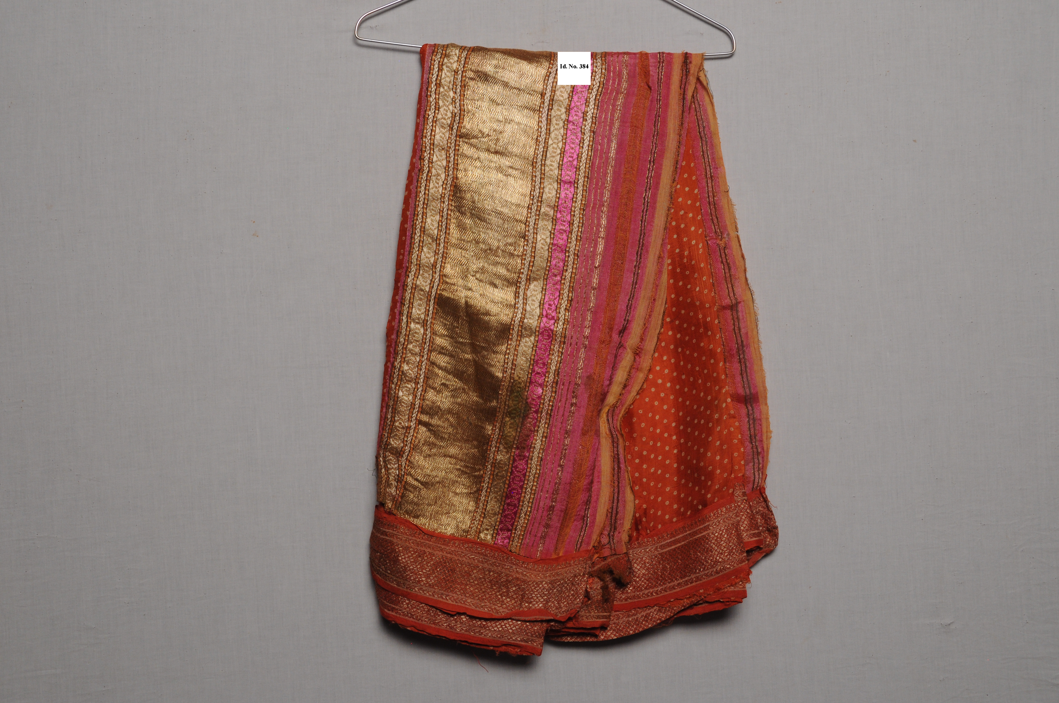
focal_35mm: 45
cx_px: 530
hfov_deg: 43.7
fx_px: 1322
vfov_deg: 29.8
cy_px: 352
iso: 400
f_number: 11
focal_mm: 30
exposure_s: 1/15
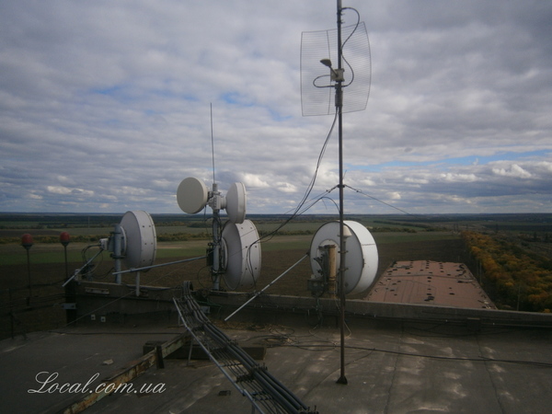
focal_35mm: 26
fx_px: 415
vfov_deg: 53.1
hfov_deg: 67.3
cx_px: 276
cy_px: 207
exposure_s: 1/2000
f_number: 2.8
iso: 80
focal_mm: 4.7
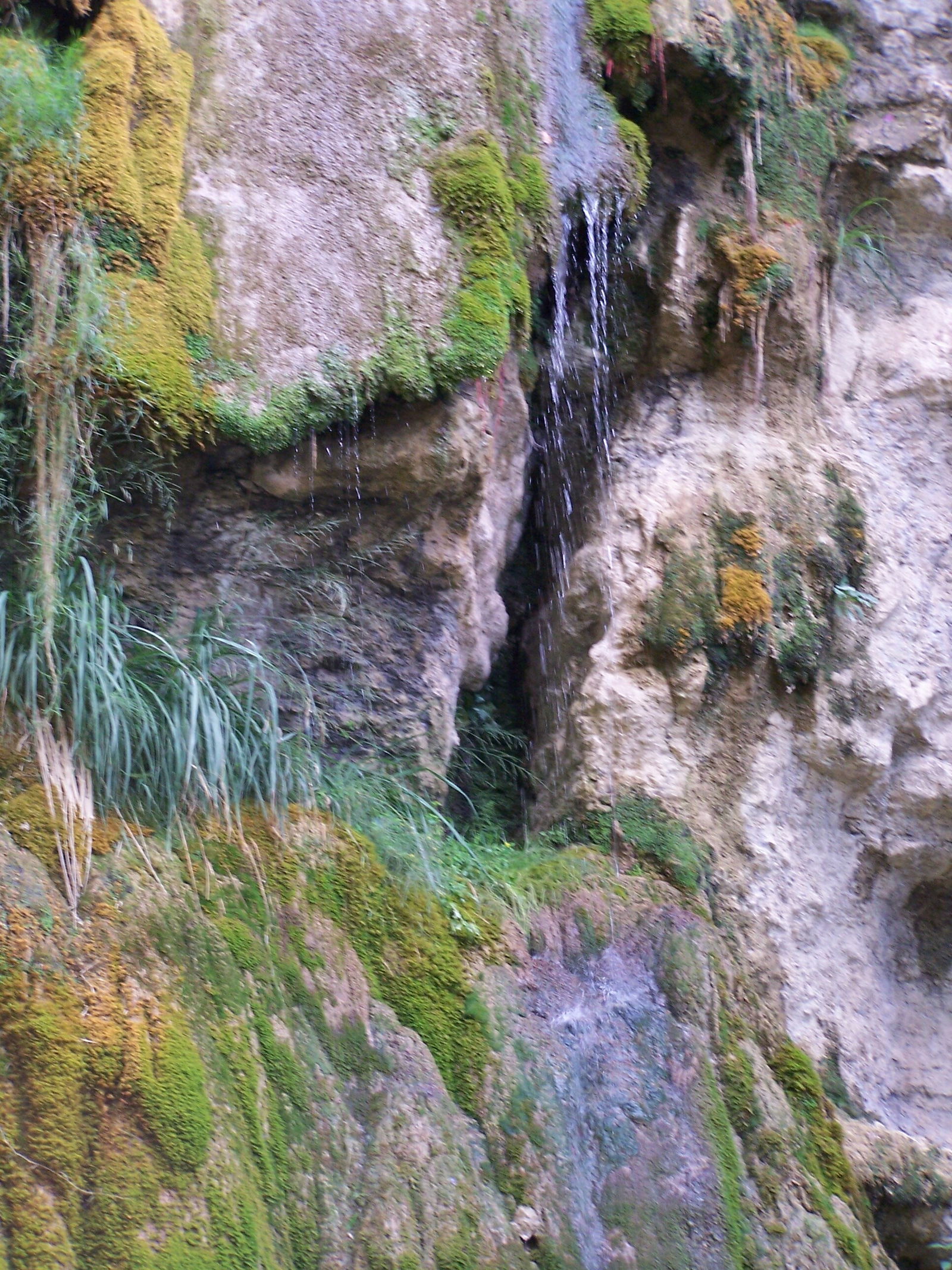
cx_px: 476
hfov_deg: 12.7
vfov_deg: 16.8
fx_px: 4290
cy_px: 635
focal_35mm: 117
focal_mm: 19.4
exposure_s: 1/60
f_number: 3.2
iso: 140
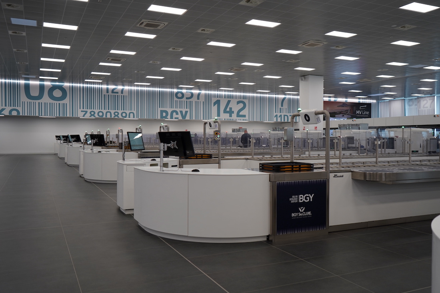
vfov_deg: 42.3
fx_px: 379
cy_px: 146
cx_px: 220
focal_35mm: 31
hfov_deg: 60.3
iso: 320
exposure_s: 1/80
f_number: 4
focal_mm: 31
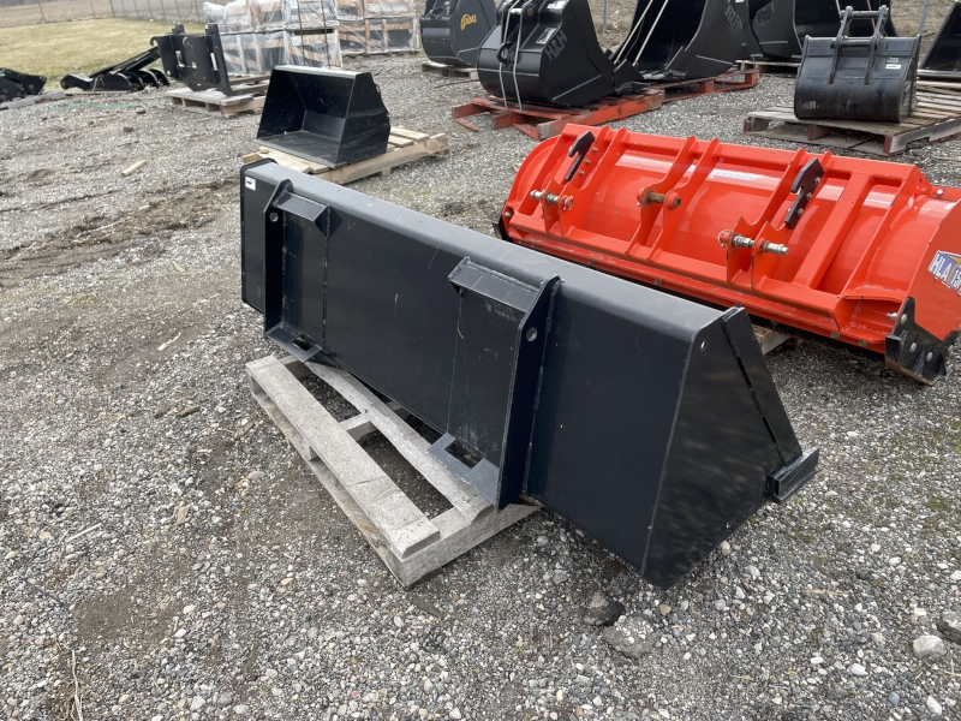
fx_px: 722
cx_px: 480
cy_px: 360
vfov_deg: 53.1
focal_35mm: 26
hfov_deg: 67.3
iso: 32
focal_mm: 4.2
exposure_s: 1/997
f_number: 1.6
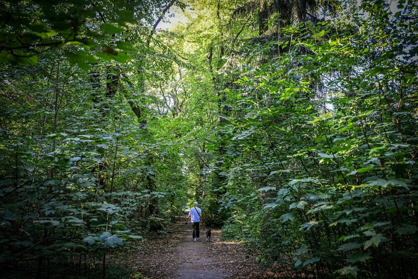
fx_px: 389
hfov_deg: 56.5
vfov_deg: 39.4
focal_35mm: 34
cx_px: 209
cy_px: 140
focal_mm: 33.5
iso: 1000
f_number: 4
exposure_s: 1/125
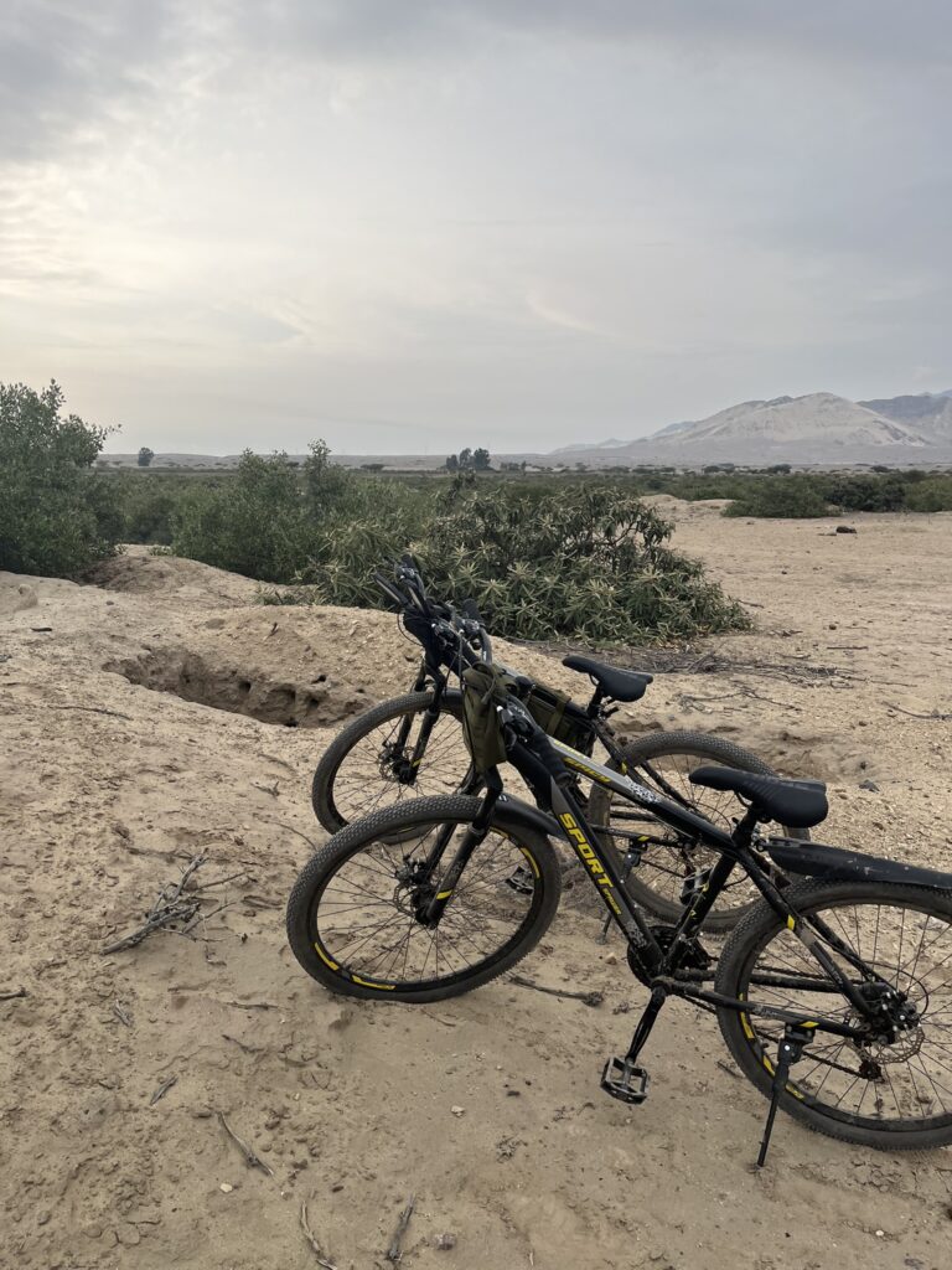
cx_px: 476
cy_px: 635
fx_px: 953
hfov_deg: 53.1
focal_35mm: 26
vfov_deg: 67.3
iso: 50
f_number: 1.6
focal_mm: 5.1
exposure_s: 1/1355
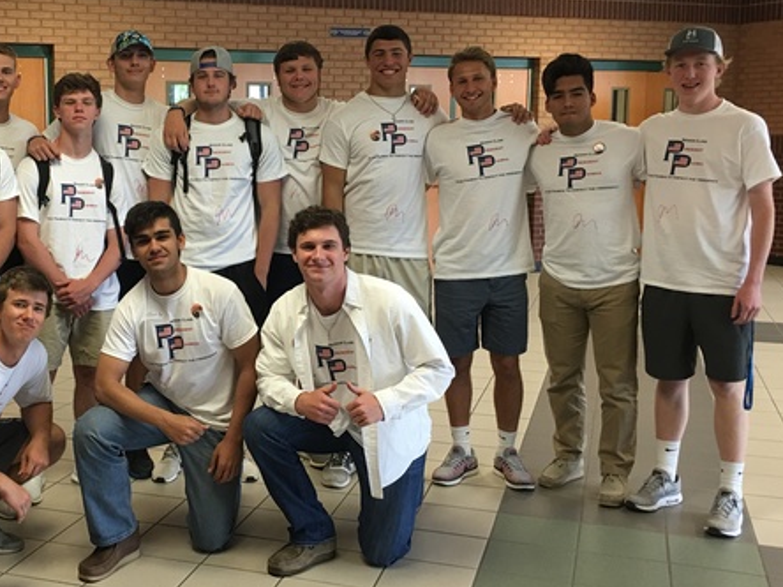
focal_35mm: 47
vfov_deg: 30.9
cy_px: 286
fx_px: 1063
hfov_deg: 39.4
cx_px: 199
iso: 32
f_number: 2.2
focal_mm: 4.15
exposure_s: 1/15
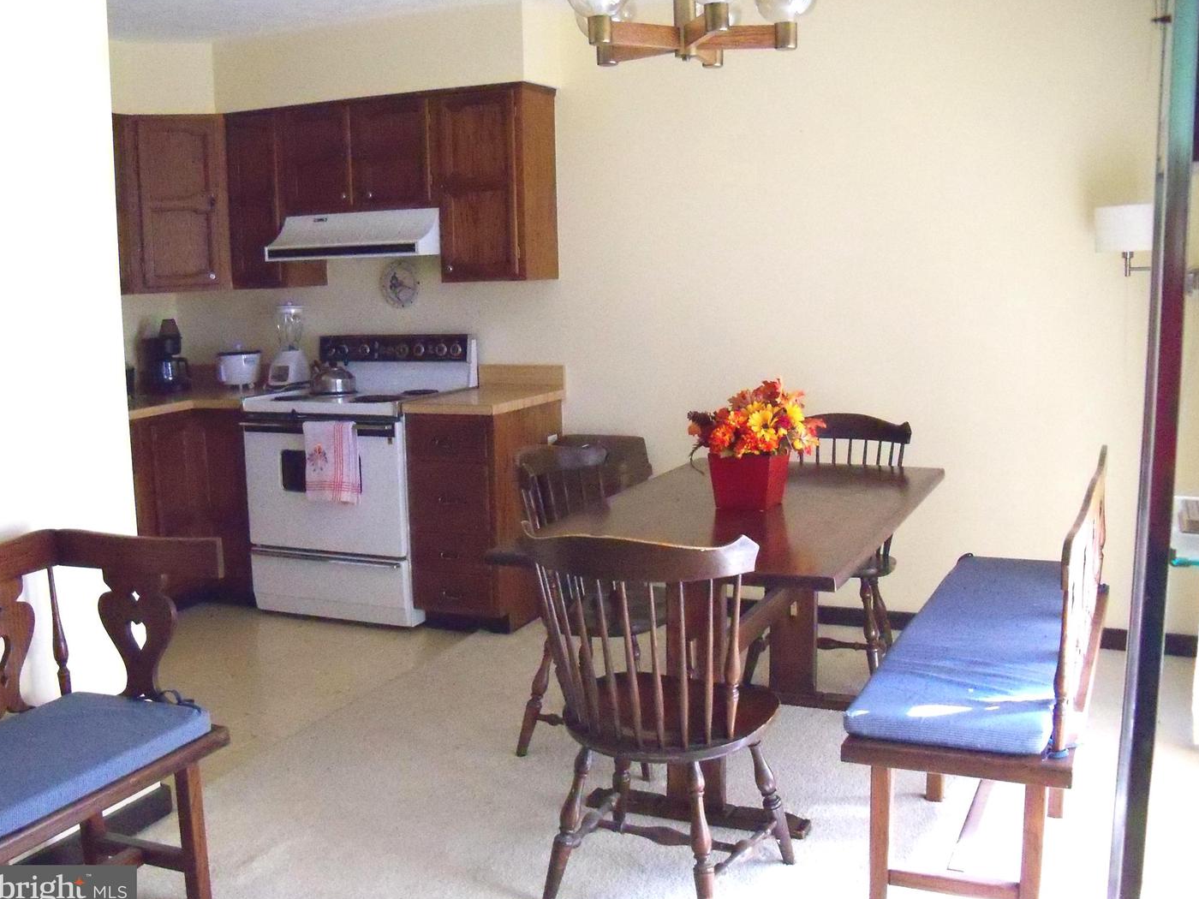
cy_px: 452
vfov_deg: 39.7
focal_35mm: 36
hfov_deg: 51.4
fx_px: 1247
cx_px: 603
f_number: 3.5
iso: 1600
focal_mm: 6.2
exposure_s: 1/160
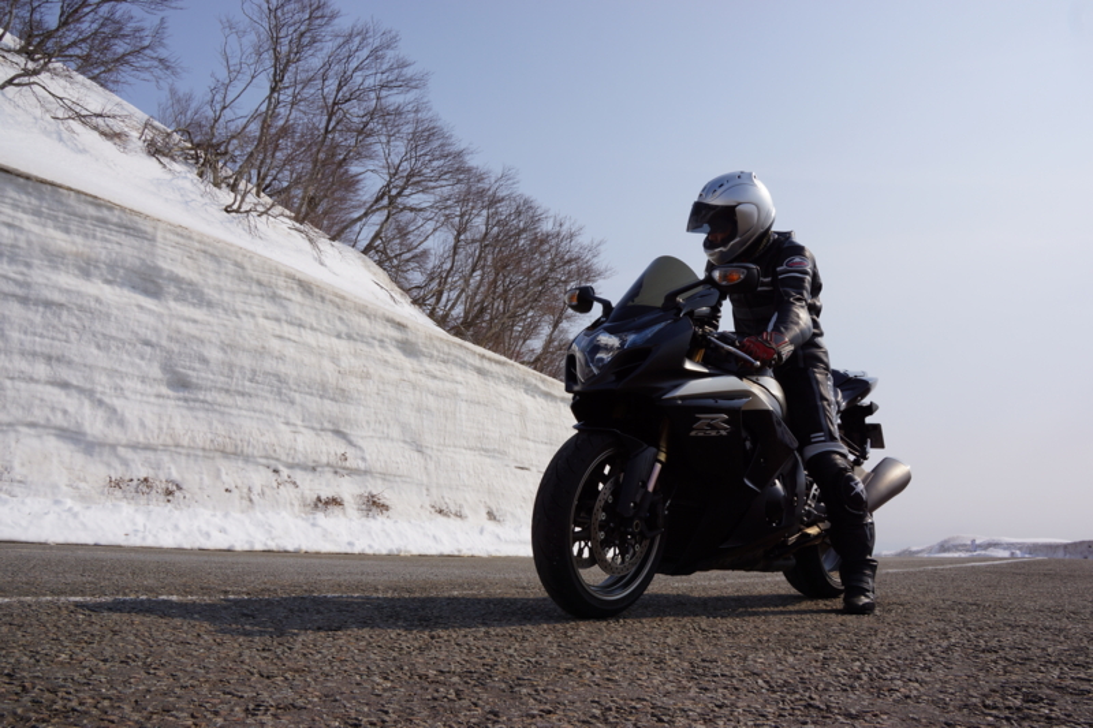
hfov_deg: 67.4
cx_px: 546
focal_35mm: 27
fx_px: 820
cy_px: 364
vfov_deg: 47.9
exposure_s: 1/250
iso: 100
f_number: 13
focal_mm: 18
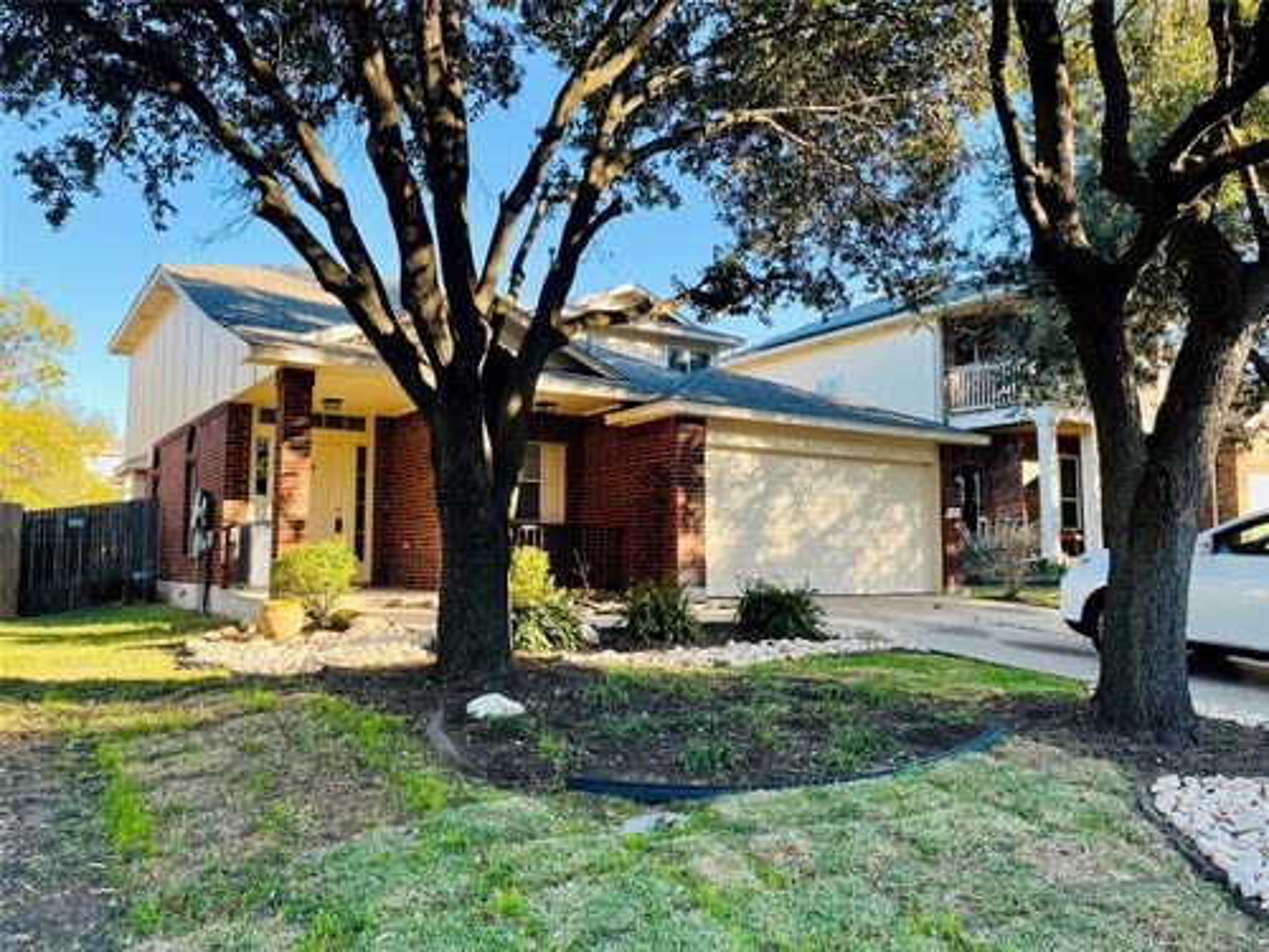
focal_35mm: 26
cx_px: 634
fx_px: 953
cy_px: 476
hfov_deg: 67.3
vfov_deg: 53.1
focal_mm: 5.1
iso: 40
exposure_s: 1/286
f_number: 1.6
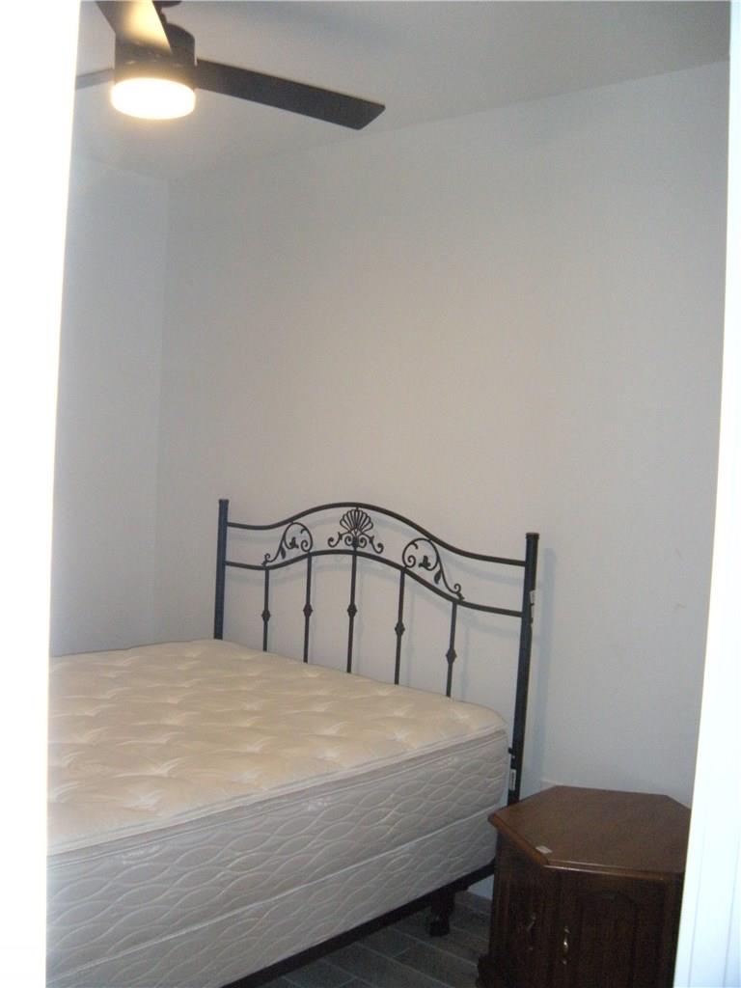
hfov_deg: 40.7
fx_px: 999
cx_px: 370
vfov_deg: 52.6
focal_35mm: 35
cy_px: 494
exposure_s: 1/30
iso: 400
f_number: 3.8
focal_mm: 5.9
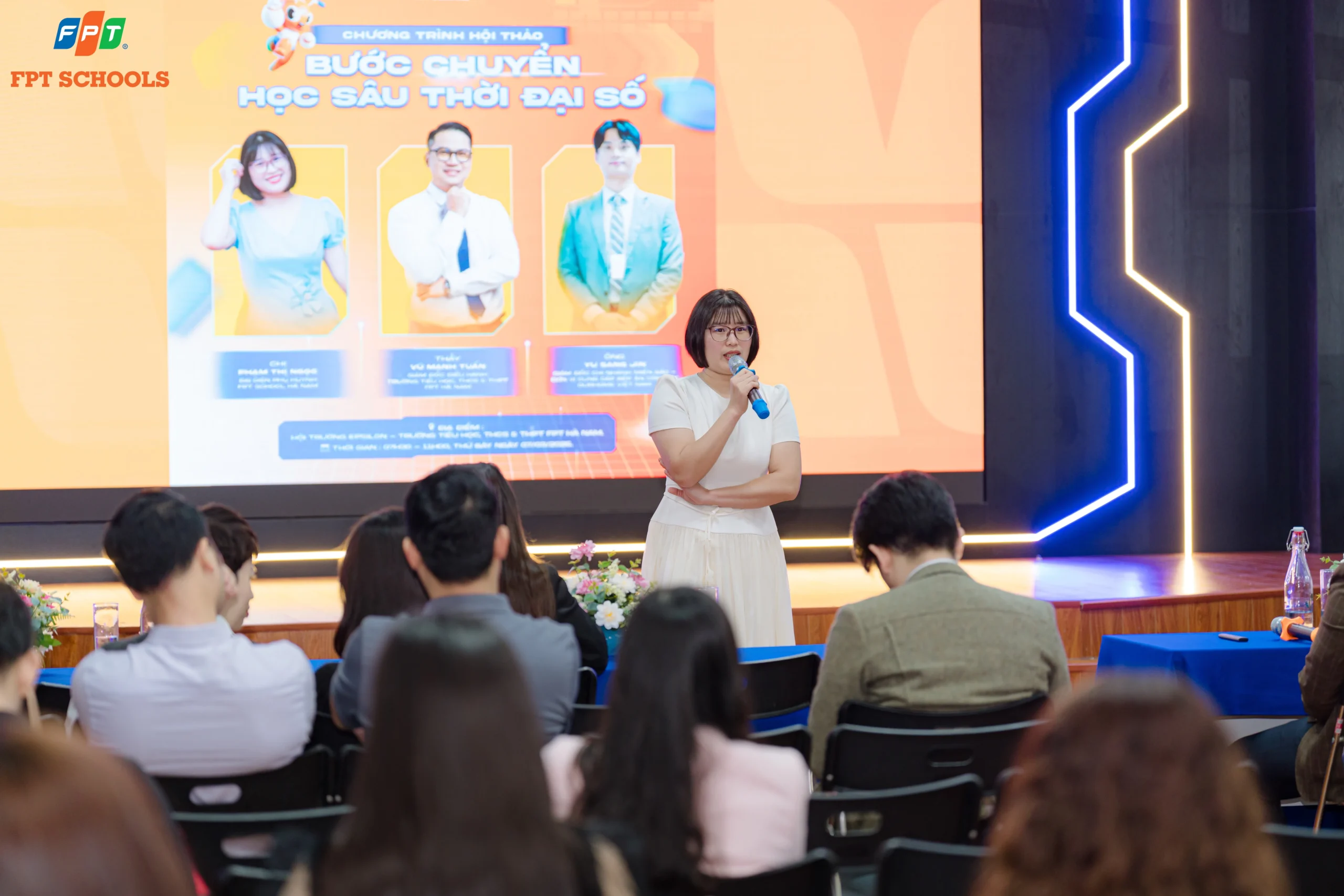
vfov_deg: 12.8
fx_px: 3995
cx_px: 672
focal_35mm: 107
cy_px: 448
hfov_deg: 19.1
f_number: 2.8
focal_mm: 107
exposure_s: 1/100
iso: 400
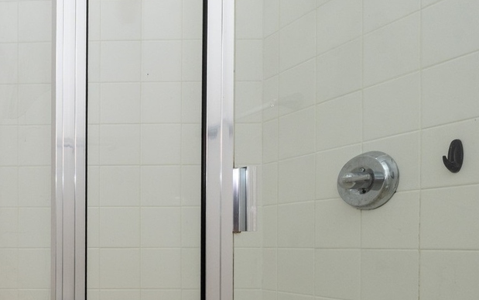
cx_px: -101
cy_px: 252
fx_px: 418
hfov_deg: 40.6
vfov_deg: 37.6
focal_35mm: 32
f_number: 8
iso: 200
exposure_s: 1/320
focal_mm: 12
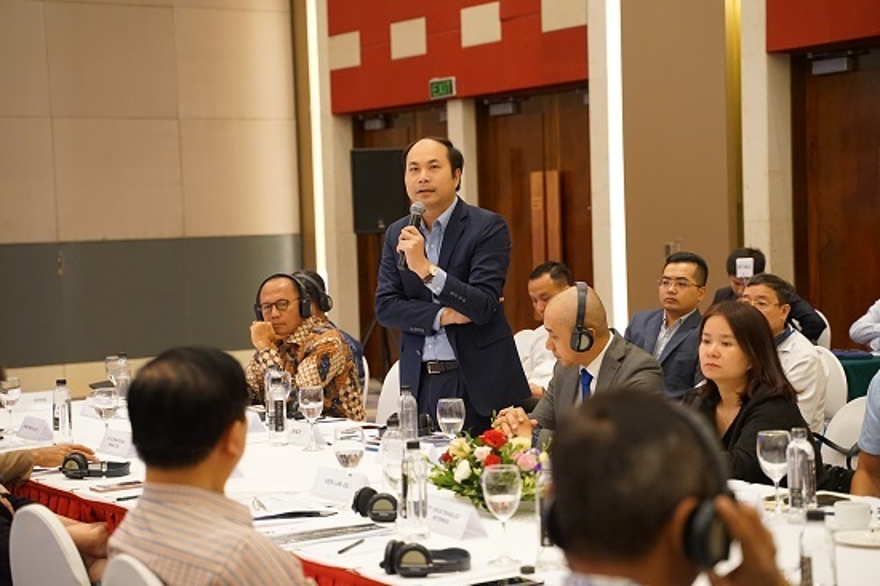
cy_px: 293
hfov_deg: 27.0
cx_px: 440
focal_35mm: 75
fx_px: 1832
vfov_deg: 18.2
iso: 5000
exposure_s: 1/160
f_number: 4
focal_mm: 75
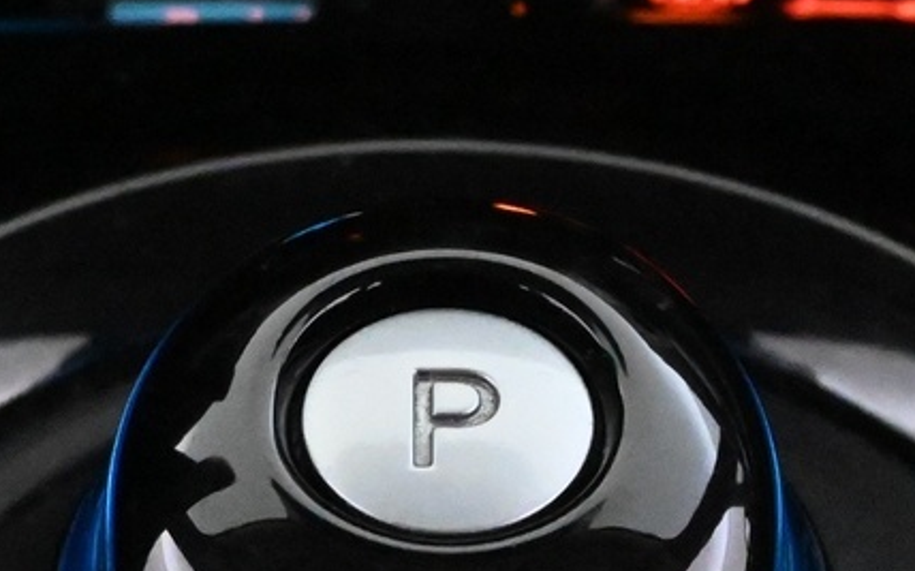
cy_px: 590
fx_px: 5483
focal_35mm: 220
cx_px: 453
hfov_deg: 9.5
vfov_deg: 5.9
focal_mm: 38
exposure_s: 1/60
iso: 14400
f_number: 5.6
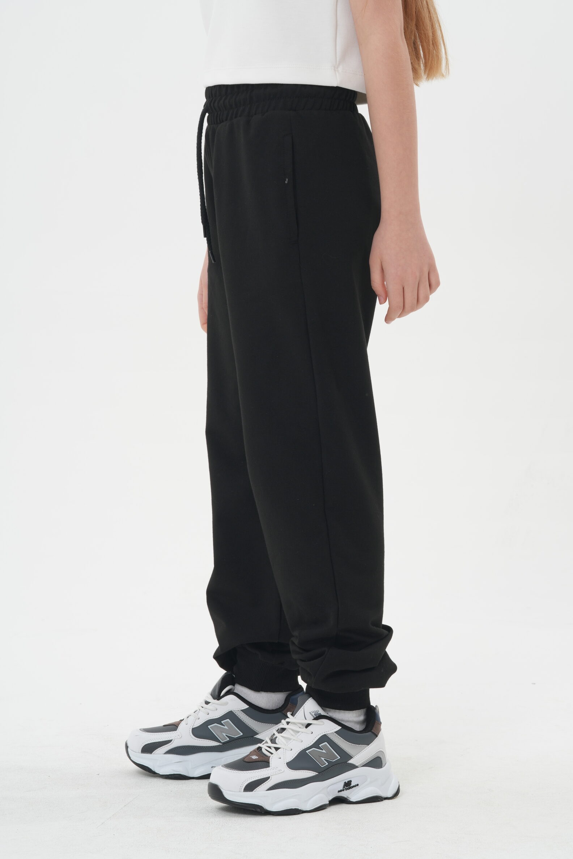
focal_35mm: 114
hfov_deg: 12.0
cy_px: 430
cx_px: 286
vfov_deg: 17.9
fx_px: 2722
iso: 200
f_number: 14
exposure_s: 1/125
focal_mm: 114
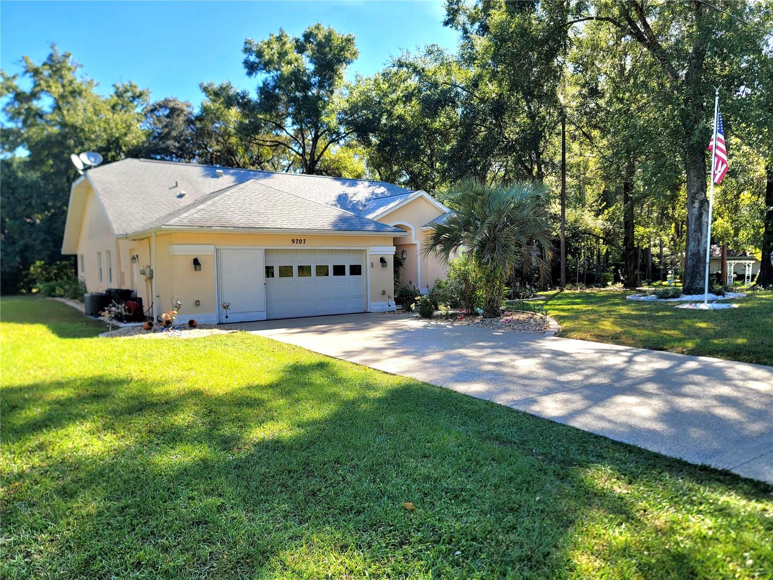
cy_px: 290
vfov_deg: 54.9
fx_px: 558
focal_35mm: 25
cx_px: 386
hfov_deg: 69.4
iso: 20
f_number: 1.8
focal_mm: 7
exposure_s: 1/357
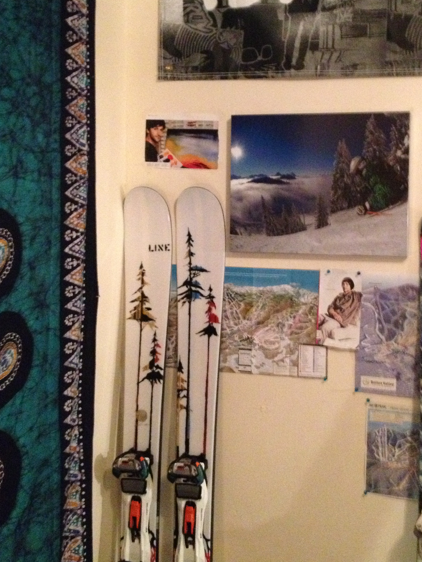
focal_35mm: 49
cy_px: 228
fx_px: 796
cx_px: 289
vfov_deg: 38.8
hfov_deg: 29.4
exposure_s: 1/15
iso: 800
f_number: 2.4
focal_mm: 4.28
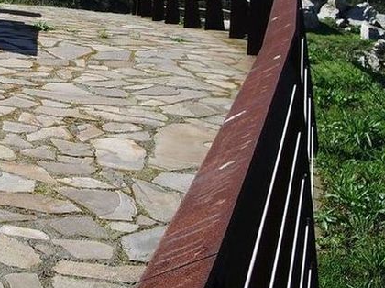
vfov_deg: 19.3
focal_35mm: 75
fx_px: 833
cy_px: 33
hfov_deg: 25.2
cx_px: 34
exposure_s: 1/400
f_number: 4.3
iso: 50
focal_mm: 5.8
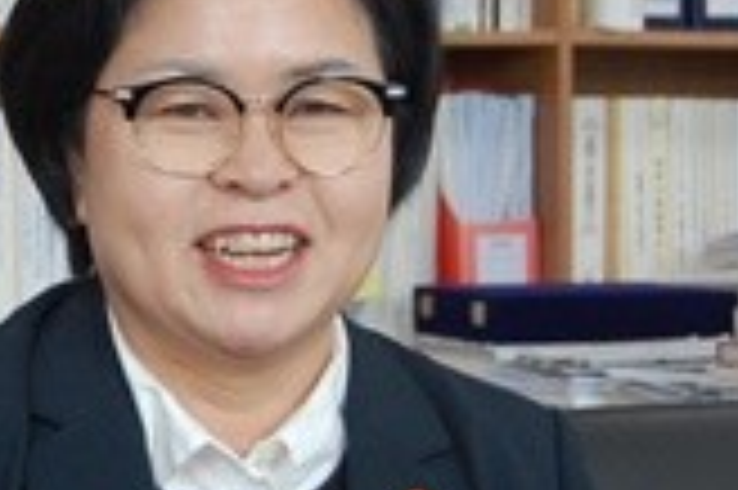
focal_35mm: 176
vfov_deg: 7.8
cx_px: 4
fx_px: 3604
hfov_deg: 11.6
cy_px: 223
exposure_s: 1/100
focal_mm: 32
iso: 400
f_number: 5
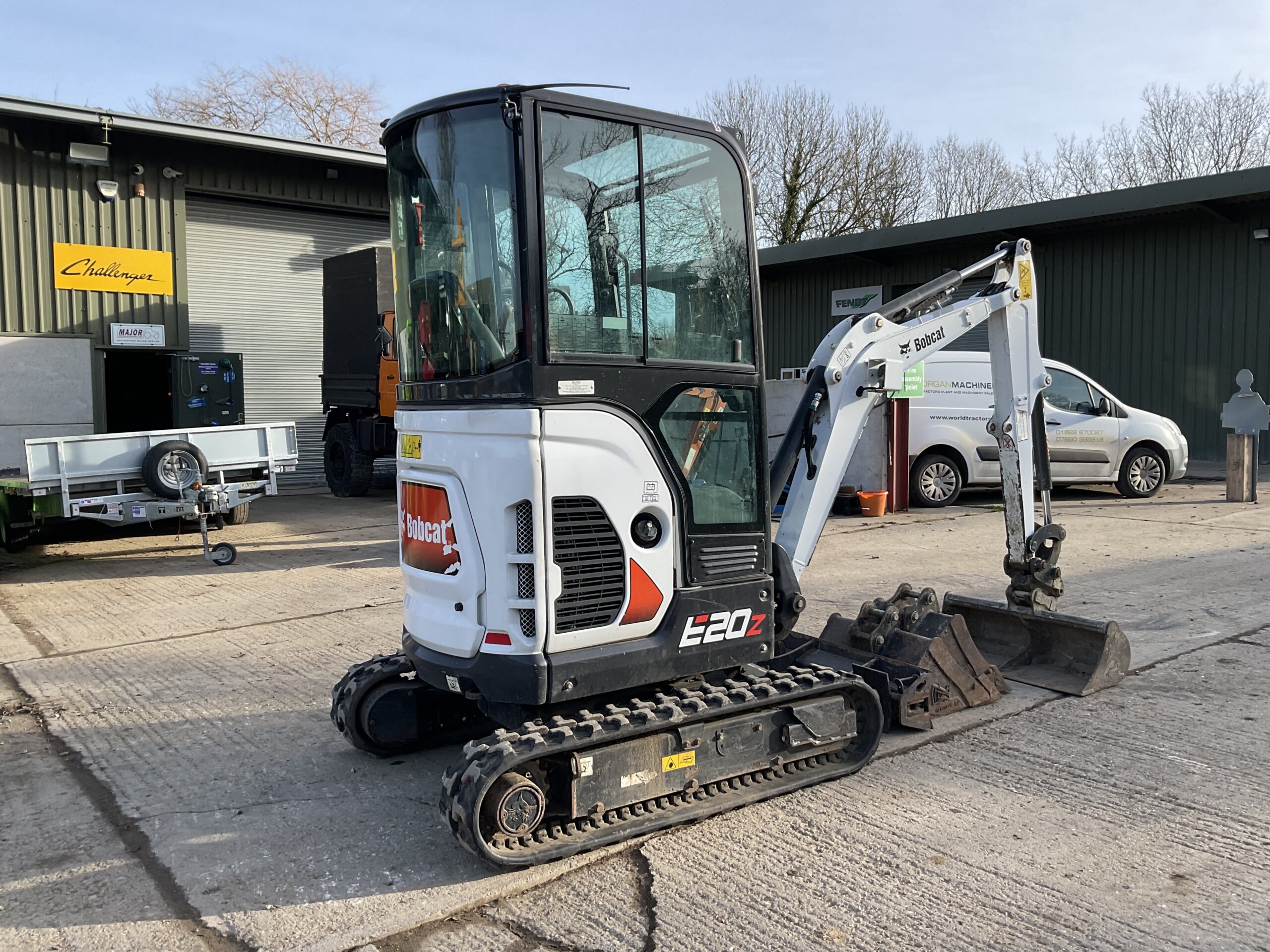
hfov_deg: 61.7
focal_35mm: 29
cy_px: 476
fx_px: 1064
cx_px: 635
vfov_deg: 48.2
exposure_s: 1/642
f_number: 1.8
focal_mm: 3
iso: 16
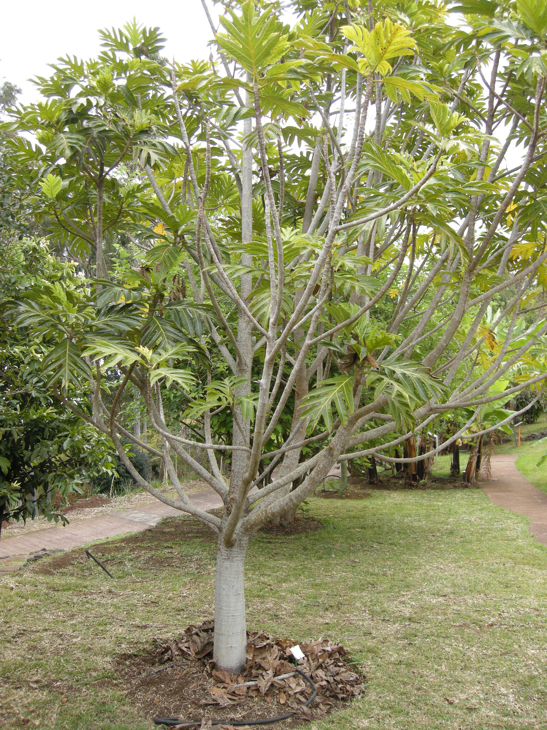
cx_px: 274
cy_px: 365
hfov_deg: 40.7
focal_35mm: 35
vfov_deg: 52.6
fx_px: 737
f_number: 3.8
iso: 64
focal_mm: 7.5
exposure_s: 1/124
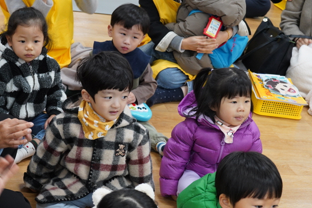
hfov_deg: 25.2
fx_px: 693
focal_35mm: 80
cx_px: 100
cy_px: 118
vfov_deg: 17.1
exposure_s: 1/80
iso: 2500
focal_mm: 54
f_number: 5.6
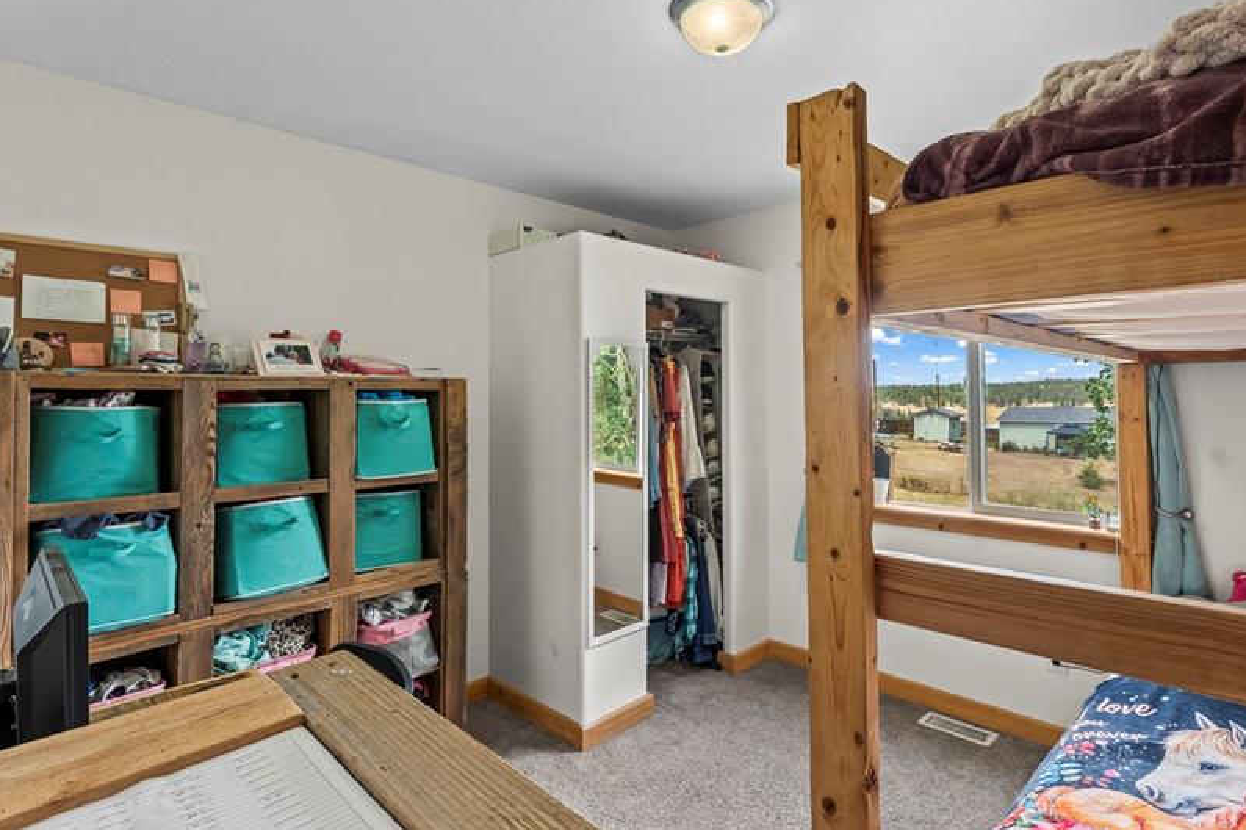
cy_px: 426
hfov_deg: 89.8
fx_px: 623
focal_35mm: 18
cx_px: 675
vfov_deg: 67.3
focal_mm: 14
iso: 500
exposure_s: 1/13
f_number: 8
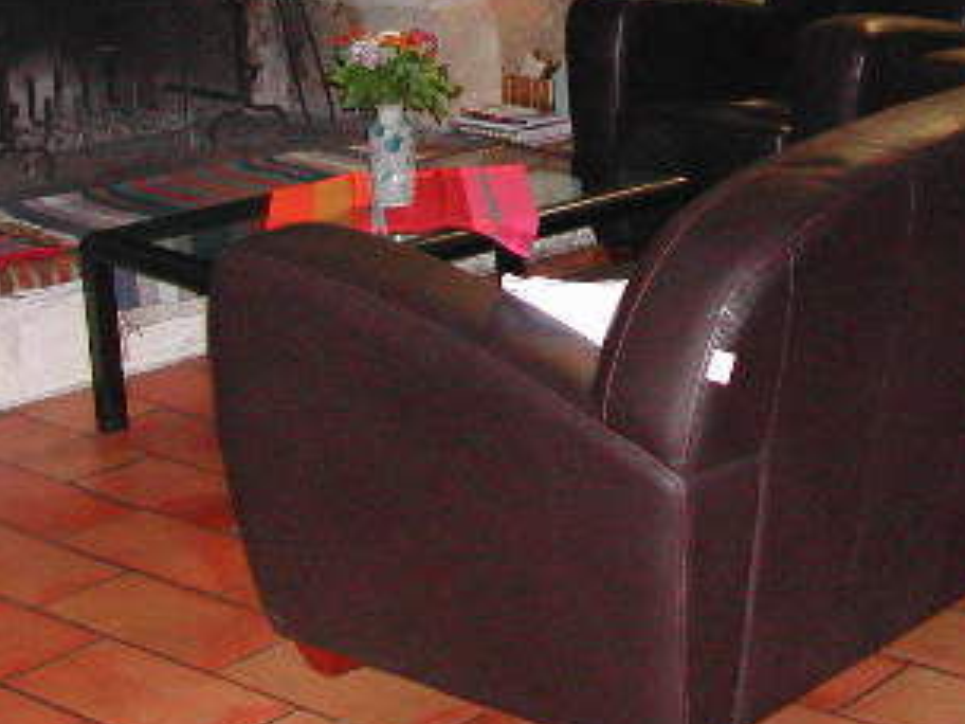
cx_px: 603
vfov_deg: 18.1
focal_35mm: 80
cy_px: 32
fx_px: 2230
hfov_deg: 24.3
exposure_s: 1/60
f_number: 2.8
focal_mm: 8
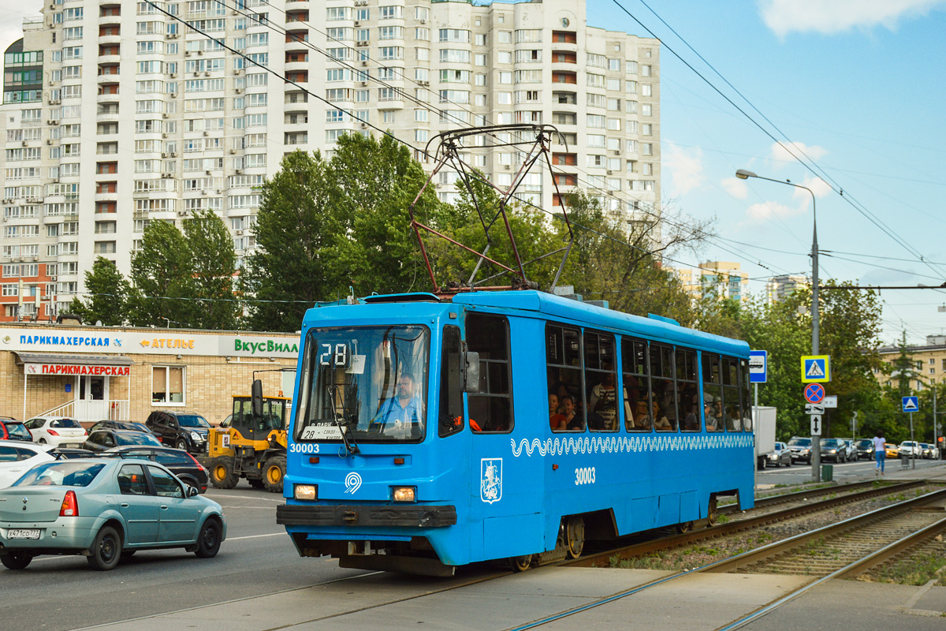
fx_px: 1379
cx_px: 473
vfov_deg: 25.8
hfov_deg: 37.9
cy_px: 316
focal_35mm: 52
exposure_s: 1/500
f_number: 6.3
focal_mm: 35
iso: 200
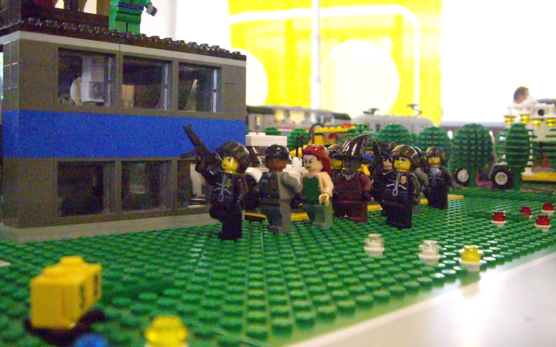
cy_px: 165
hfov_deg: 48.2
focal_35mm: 41
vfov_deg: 31.2
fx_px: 621
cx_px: 282
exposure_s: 1/125
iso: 1600
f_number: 2.7
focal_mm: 6.2
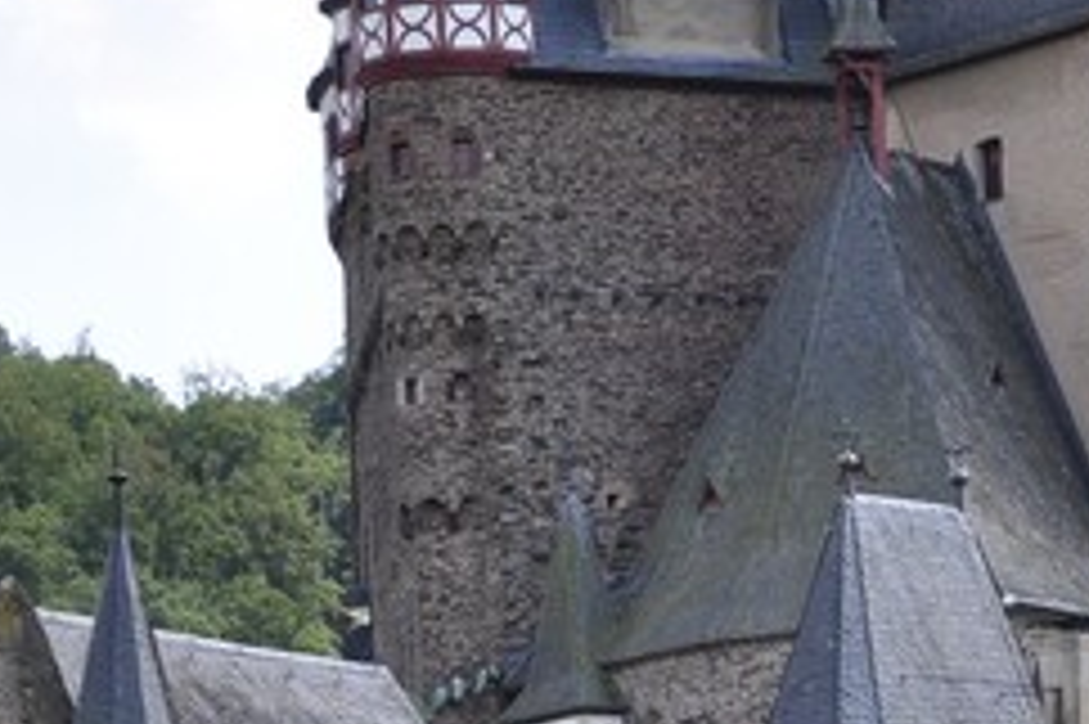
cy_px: 814
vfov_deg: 5.9
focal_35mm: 232
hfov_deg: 8.9
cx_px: 324
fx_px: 7019
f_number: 10
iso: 280
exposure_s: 1/250
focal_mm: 35
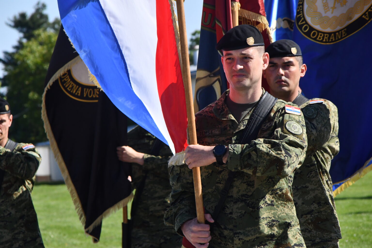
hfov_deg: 7.2
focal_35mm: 285
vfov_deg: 4.8
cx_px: 186
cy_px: 124
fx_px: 2945
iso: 1000
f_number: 13
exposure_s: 1/1250
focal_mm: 190
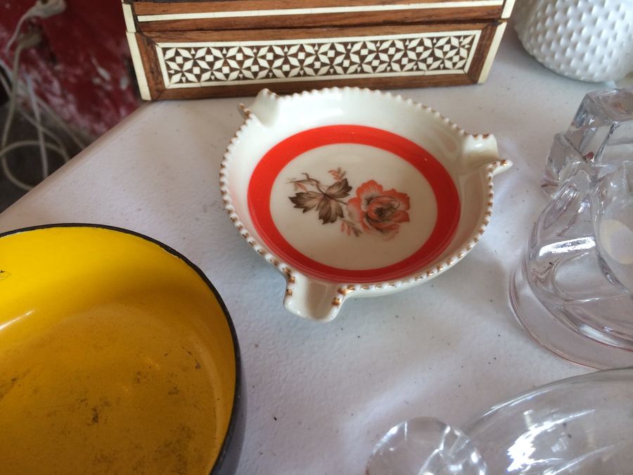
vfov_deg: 46.8
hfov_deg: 60.0
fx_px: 549
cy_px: 238
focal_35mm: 30
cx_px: 316
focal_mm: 4.12
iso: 40
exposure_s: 1/40
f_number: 2.2
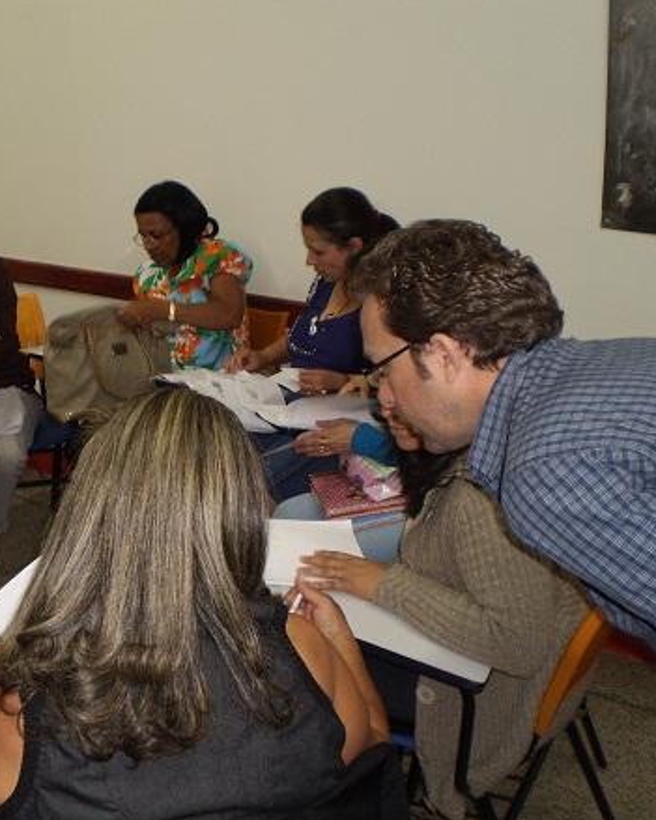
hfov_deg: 31.0
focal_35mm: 48
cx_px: 176
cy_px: 415
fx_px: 1165
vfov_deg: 38.8
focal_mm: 6.3
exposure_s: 1/30
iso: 125
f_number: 3.1
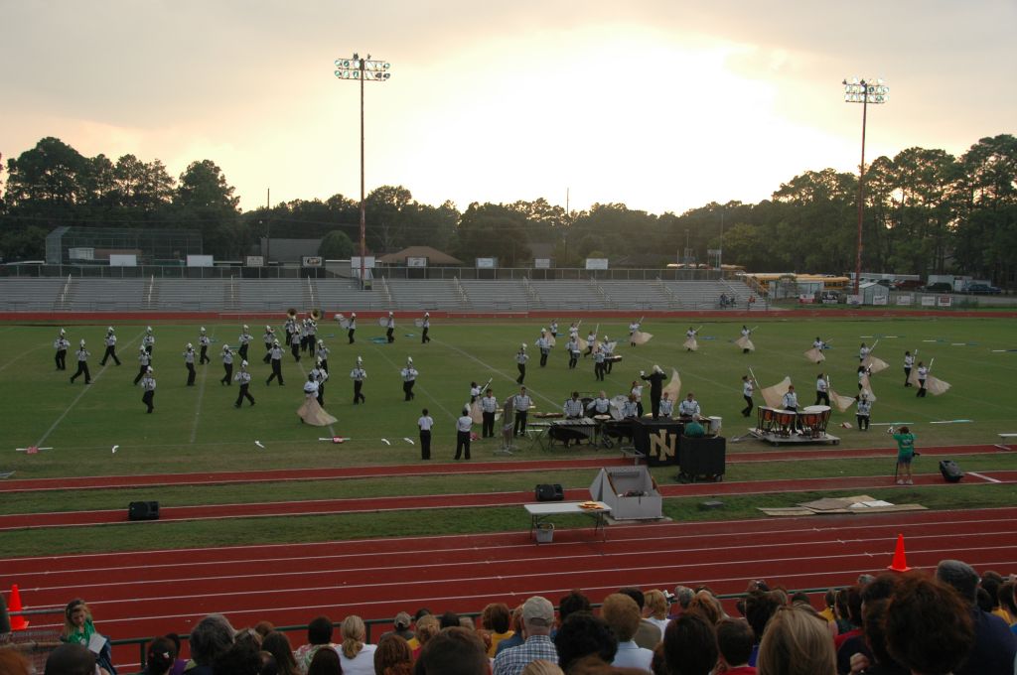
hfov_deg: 49.6
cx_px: 508
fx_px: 1100
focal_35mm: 39
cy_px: 338
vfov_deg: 34.1
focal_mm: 26
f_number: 5.6
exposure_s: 1/125
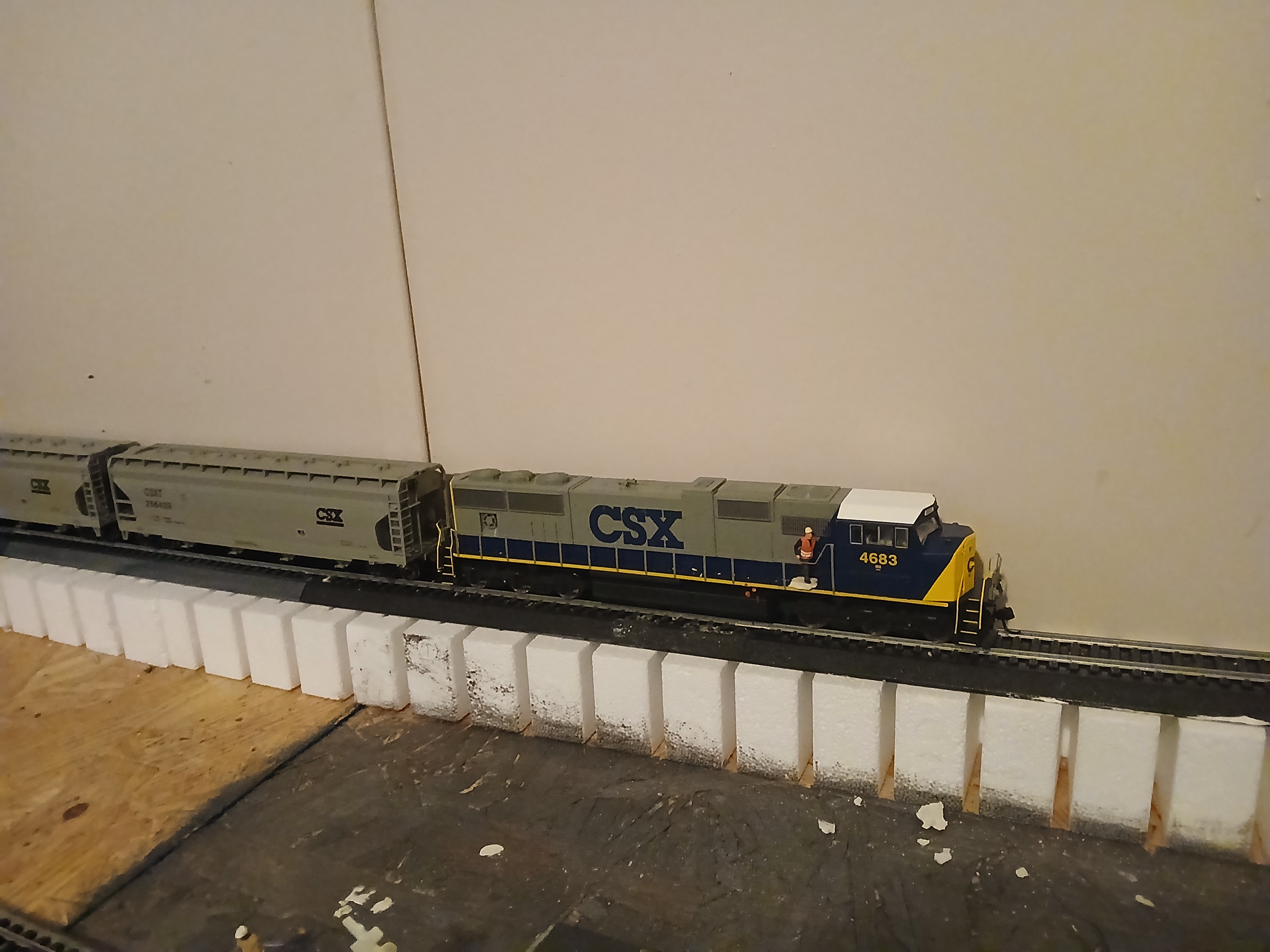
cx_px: 635
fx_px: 954
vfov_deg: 53.1
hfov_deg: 67.3
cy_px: 476
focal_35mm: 26
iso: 2000
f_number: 1.8
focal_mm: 3.98
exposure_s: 1/15
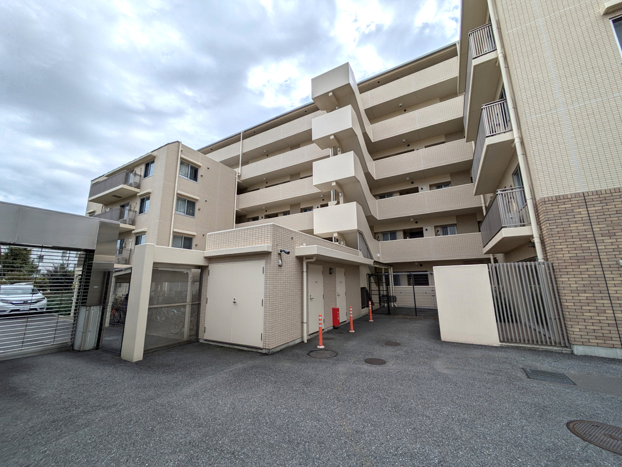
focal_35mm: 14
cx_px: 311
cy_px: 234
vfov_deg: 85.7
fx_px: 252
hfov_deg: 102.0
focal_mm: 1.83
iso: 50
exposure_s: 1/3704
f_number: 2.2
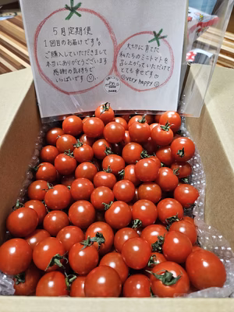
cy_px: 156
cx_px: 117
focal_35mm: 23
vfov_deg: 73.9
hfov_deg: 58.9
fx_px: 207
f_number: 1.8
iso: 500
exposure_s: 1/100
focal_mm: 5.4
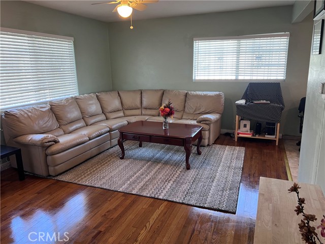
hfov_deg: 67.3
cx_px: 162
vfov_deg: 53.1
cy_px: 122
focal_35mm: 26
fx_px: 244
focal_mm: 5.7
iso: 100
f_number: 1.5
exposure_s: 1/60
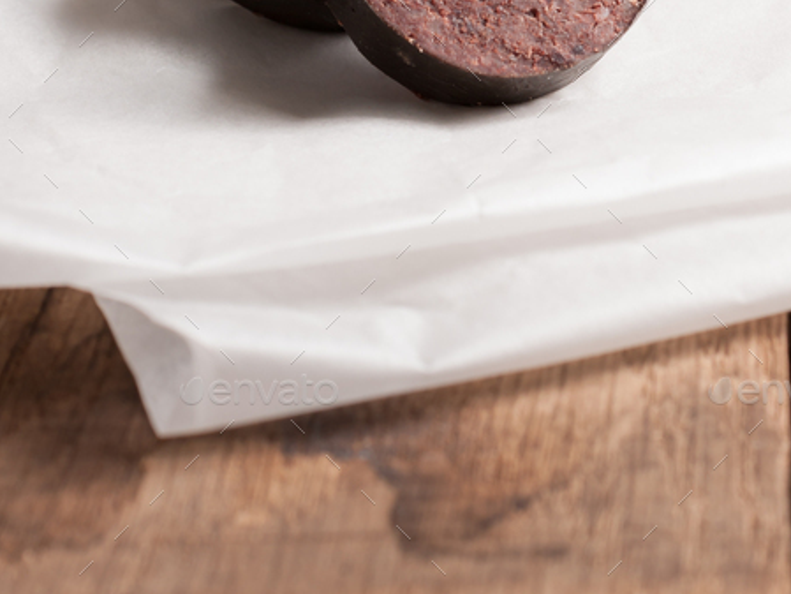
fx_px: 3246
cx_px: 518
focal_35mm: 142
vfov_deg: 10.3
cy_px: -151
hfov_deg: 13.9
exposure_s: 1/160
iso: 100
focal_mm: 50
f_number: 9
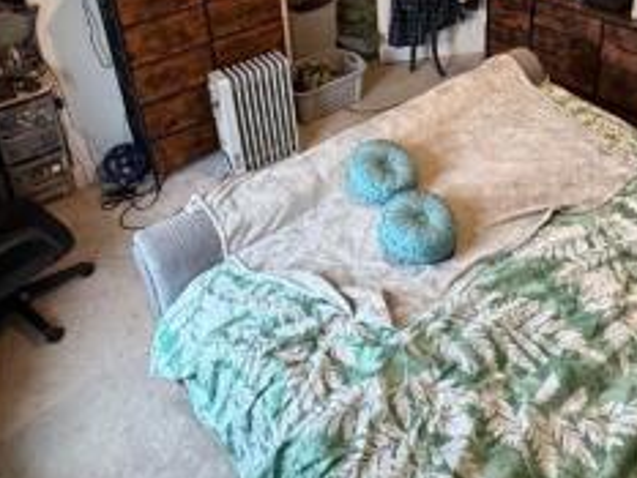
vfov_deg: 37.7
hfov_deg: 52.3
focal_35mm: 35
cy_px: 37
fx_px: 644
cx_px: 373
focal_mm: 2.22
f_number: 2.2
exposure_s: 1/50
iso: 640
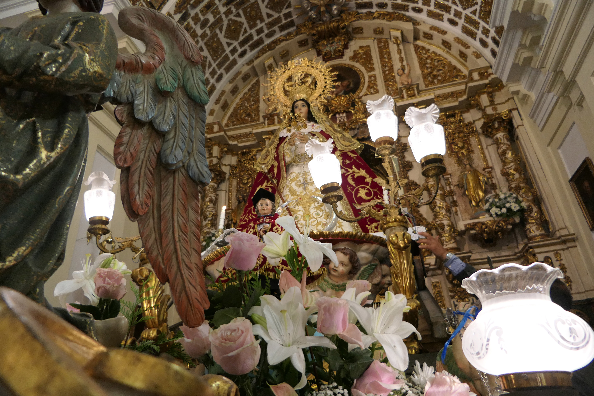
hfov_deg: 73.7
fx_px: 396
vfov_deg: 53.1
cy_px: 198
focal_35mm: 24
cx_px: 297
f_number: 2.8
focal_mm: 8.8
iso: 400
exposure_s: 1/60
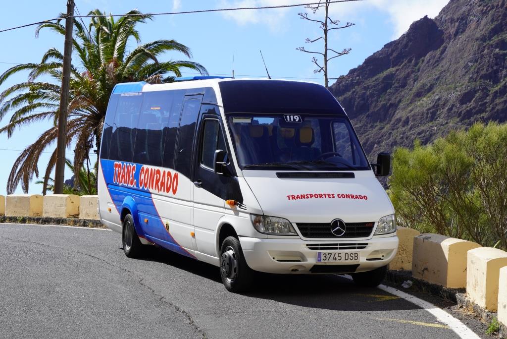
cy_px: 170
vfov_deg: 16.9
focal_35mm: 81
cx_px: 254
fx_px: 1141
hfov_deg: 25.0
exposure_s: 1/160
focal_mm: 54
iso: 100
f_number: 9
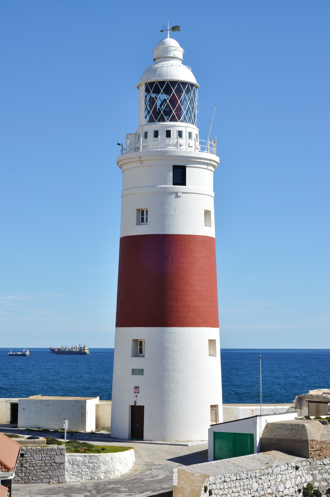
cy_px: 248
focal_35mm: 75
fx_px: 1034
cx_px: 165
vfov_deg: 27.0
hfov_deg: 18.1
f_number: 9
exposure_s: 1/320
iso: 200
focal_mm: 50
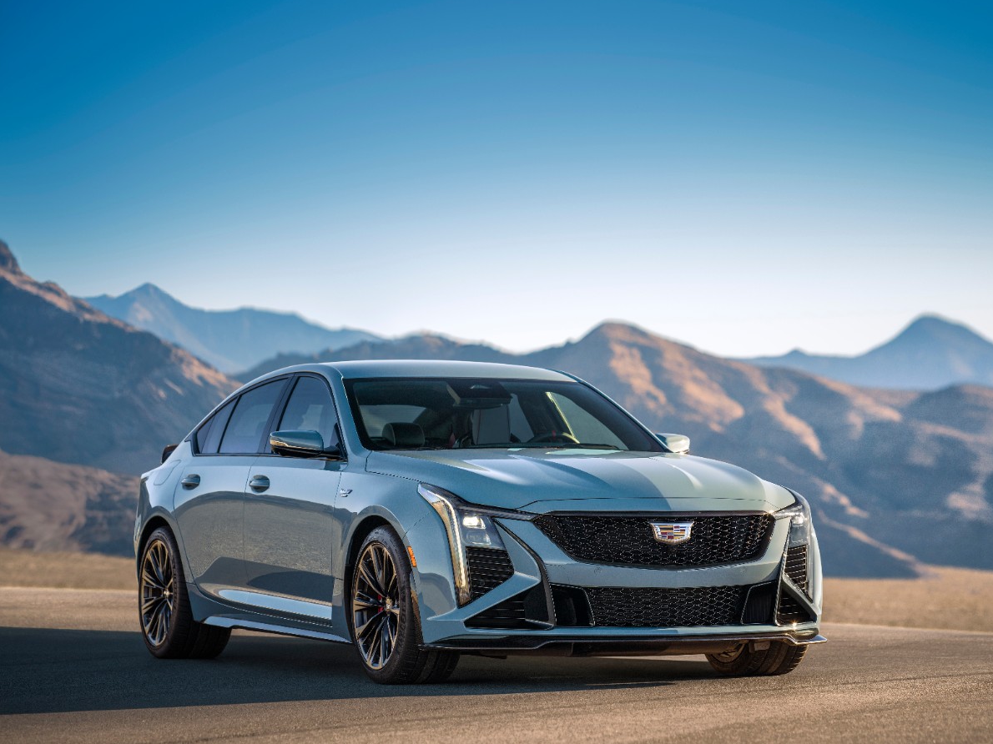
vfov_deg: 13.0
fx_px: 3270
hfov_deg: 17.3
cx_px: 533
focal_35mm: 114
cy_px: 390
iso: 400
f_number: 5.6
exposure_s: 1/350
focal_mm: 135
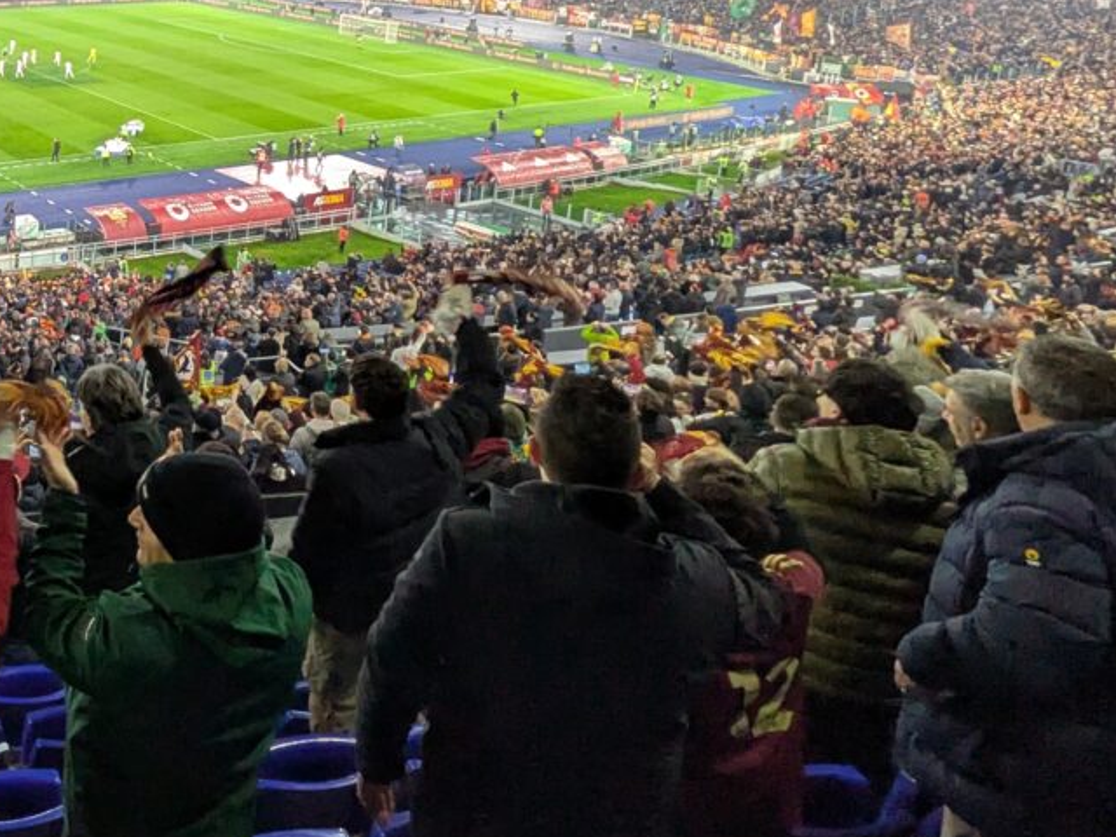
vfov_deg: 37.3
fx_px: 1128
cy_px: 41
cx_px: -106
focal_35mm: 35
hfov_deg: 41.9
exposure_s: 1/50
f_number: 2.2
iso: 104
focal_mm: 1.83
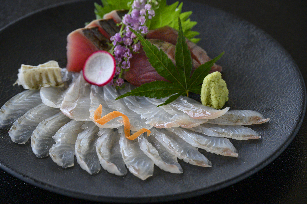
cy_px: 102
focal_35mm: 145
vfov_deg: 9.4
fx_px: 1236
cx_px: 154
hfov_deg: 14.2
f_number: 8
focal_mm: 145
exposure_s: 1/15
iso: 500
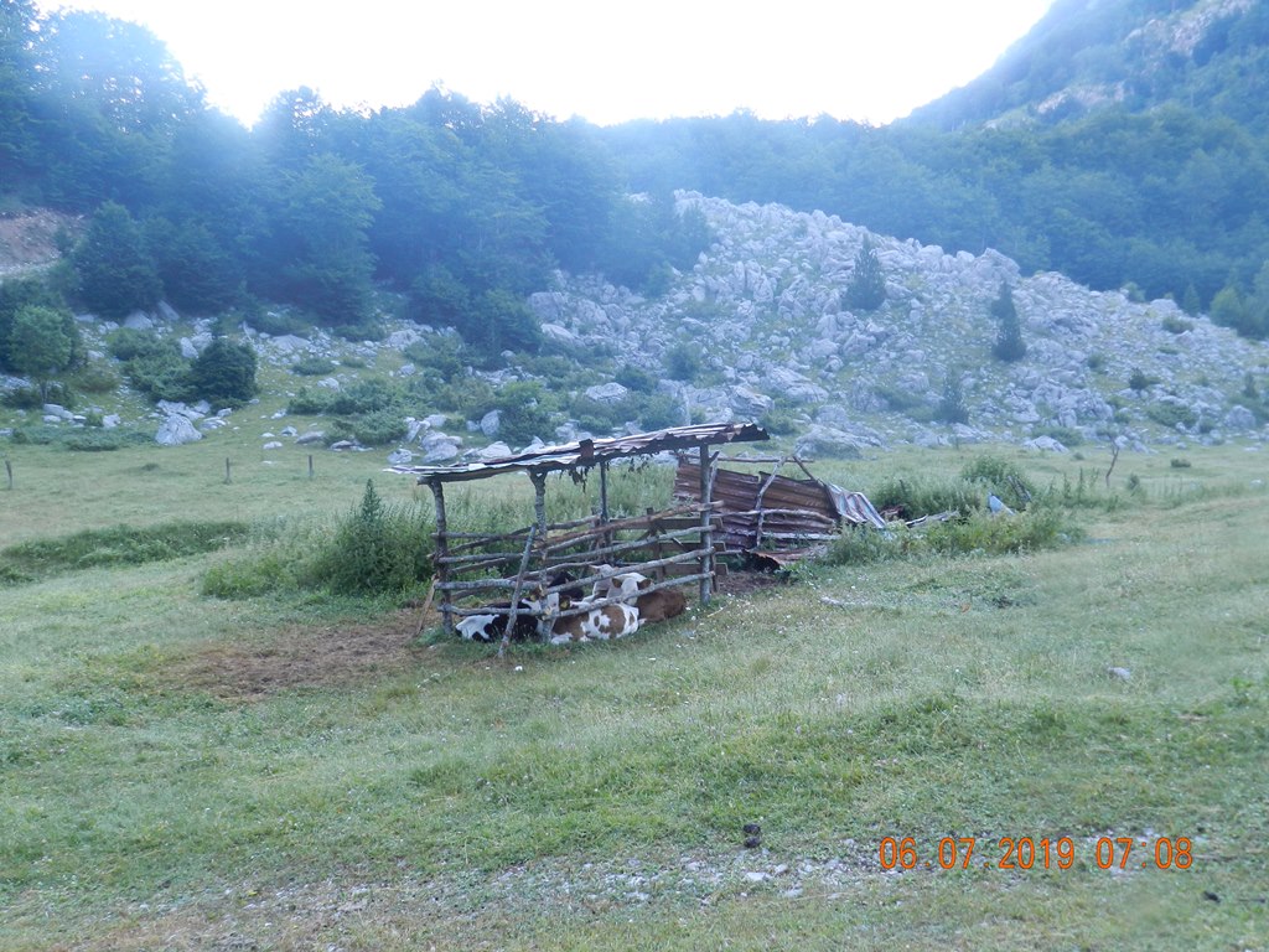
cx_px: 634
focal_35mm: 32
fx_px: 1173
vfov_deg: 44.2
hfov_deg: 56.8
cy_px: 476
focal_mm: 5.6
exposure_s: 1/60
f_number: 3.7
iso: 160
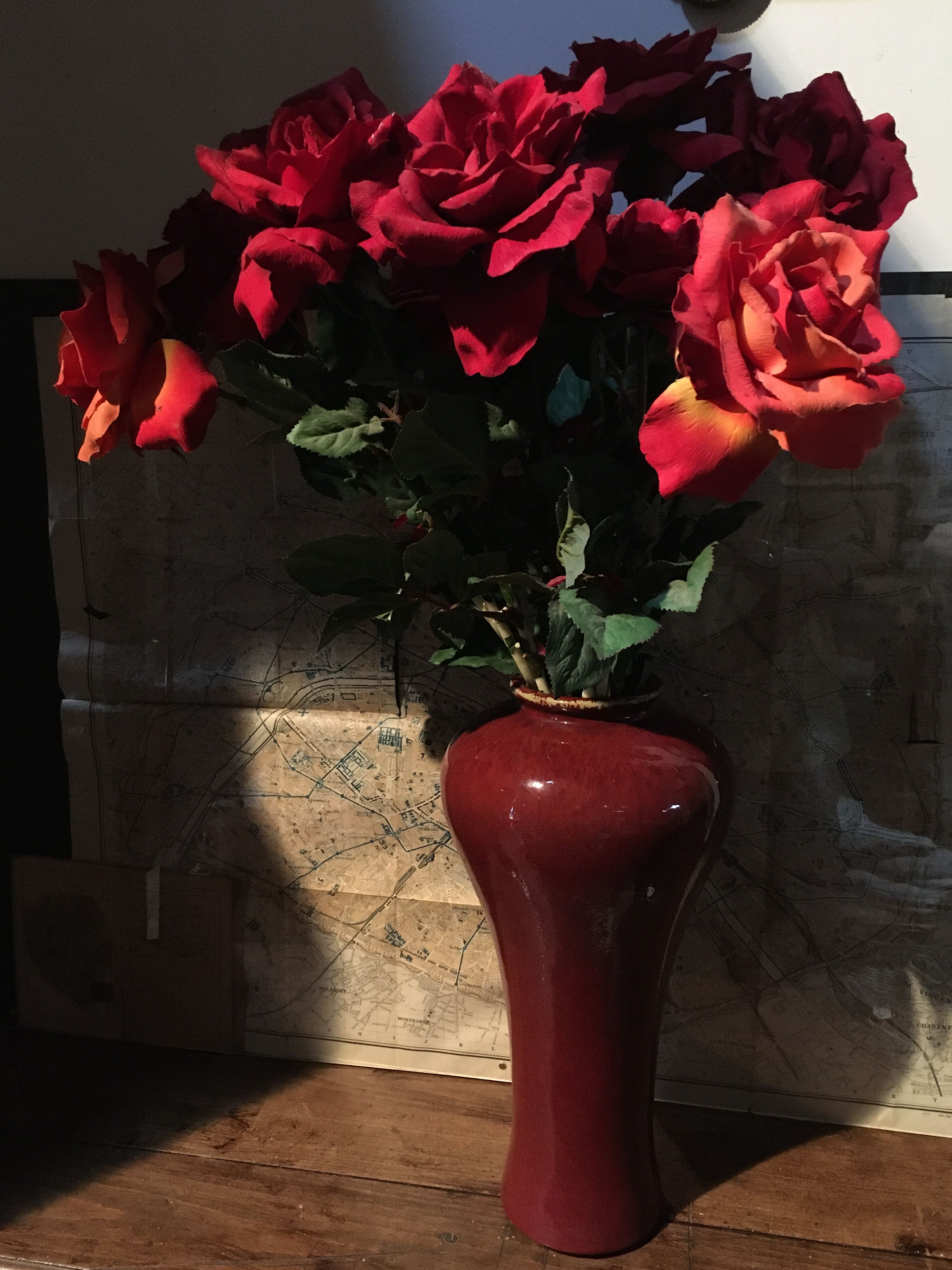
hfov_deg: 45.4
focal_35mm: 31
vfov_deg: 58.3
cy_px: 661
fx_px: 1137
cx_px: 483
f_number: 2.2
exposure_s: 1/17
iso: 320
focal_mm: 4.15
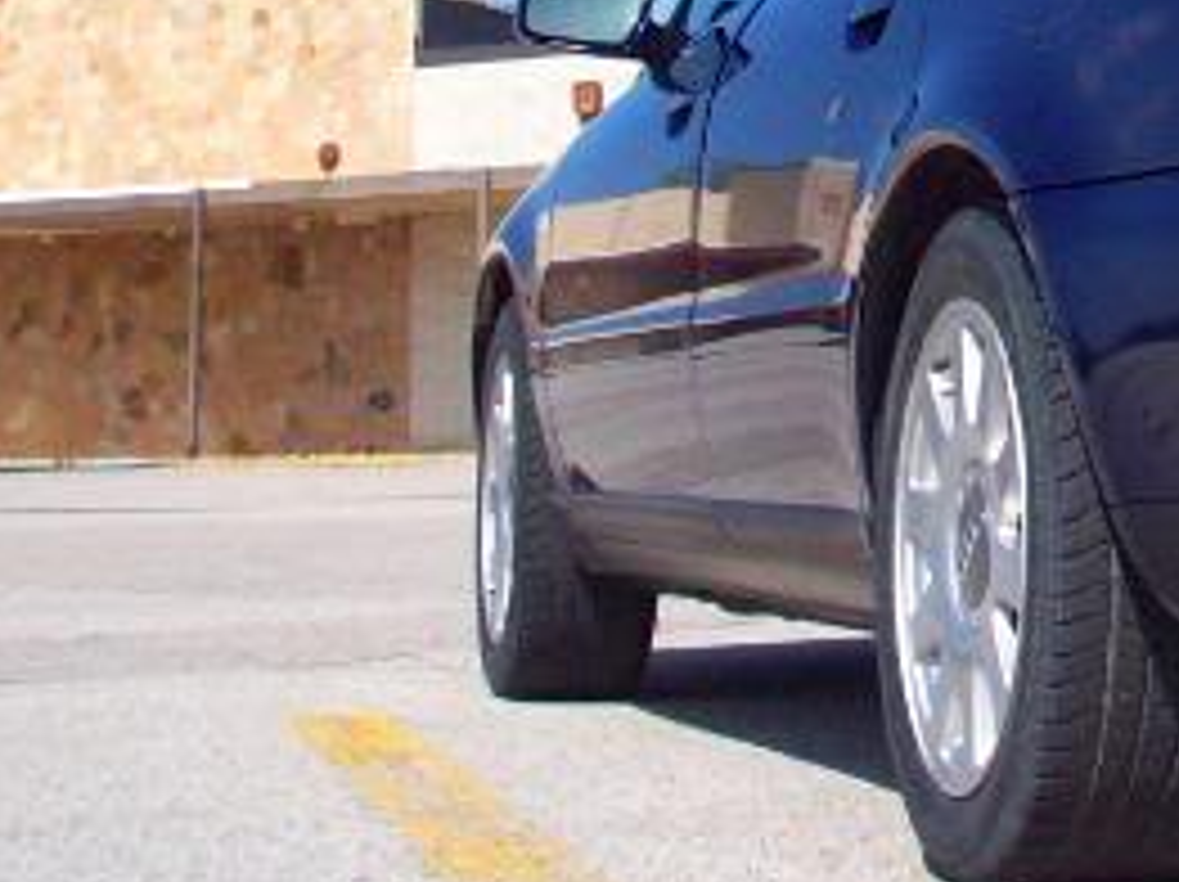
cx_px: 1287
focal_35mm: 113
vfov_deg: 12.6
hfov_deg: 16.9
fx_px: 3845
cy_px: -333
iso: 80
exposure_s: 1/406
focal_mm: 6.2
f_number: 5.6
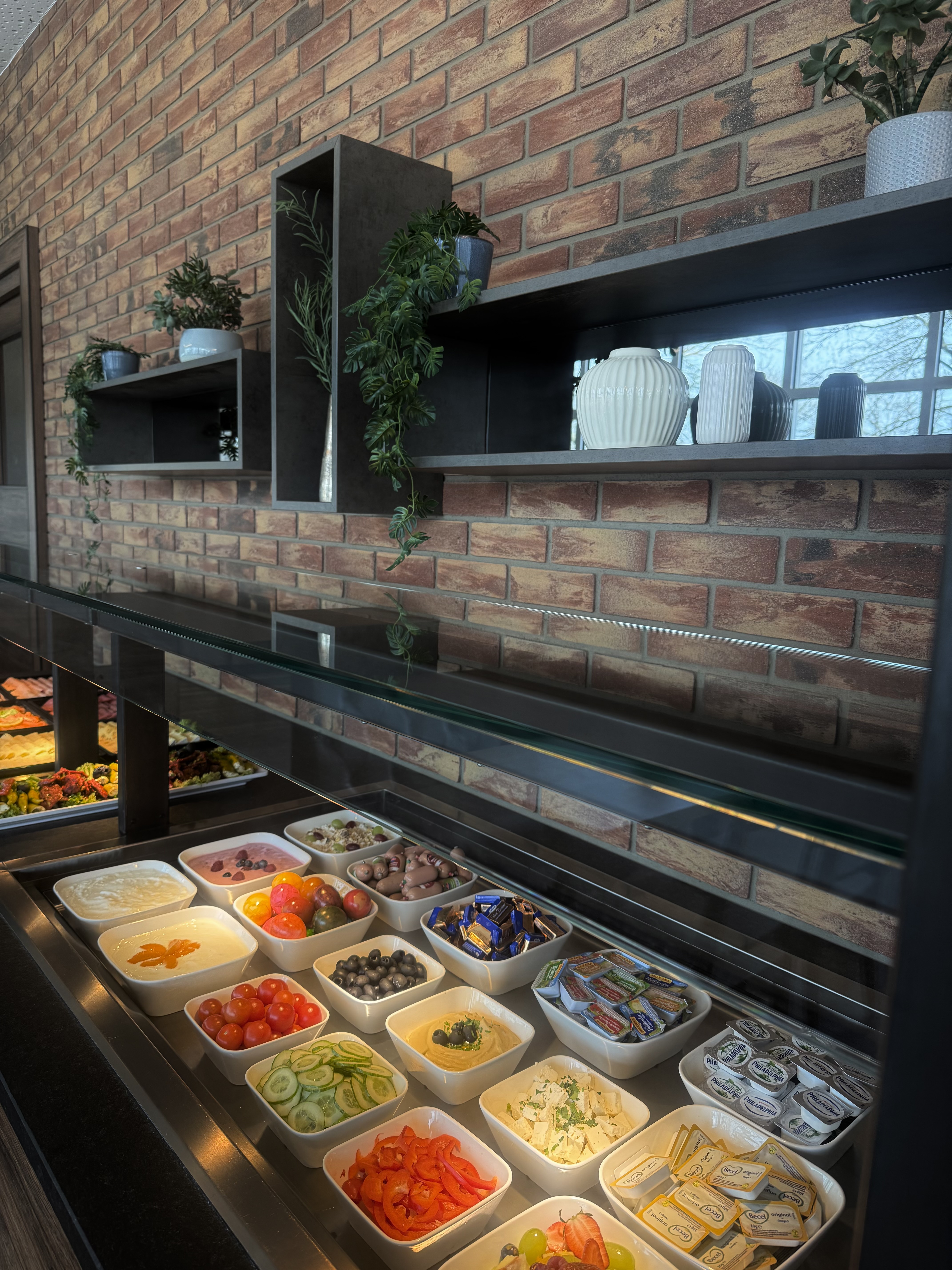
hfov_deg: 56.8
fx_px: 880
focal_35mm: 24
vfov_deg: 71.6
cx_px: 476
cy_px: 635
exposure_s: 1/196
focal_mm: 6.76
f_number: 1.78
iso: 160
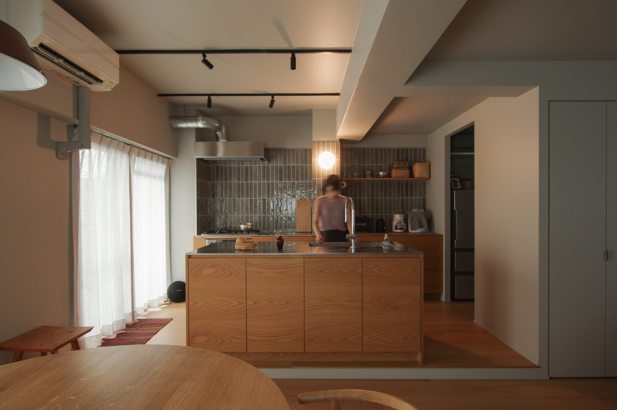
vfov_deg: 64.5
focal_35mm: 19
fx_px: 325
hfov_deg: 87.0
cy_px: 205
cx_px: 308
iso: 400
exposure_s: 1/8
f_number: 9
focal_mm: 13
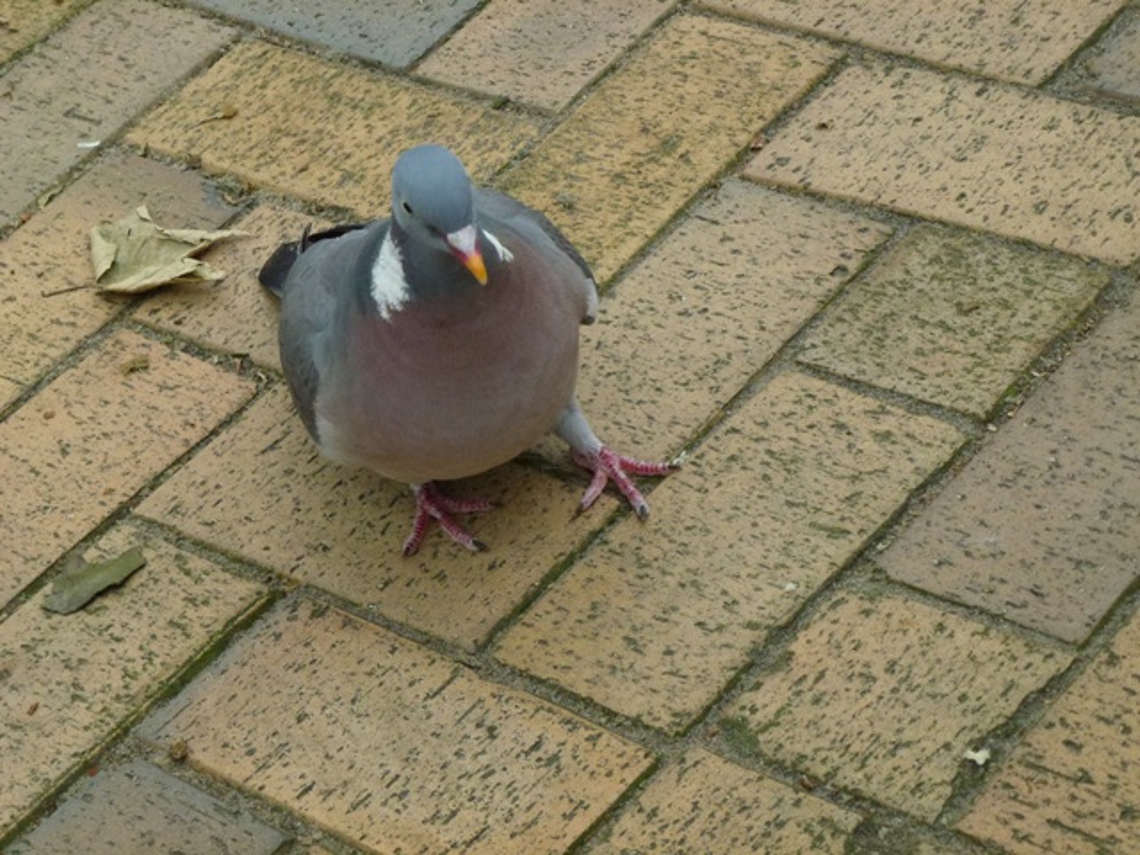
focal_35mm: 96
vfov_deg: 15.4
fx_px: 3162
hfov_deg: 20.4
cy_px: 428
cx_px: 570
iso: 320
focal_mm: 17.3
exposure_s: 1/320
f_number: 5
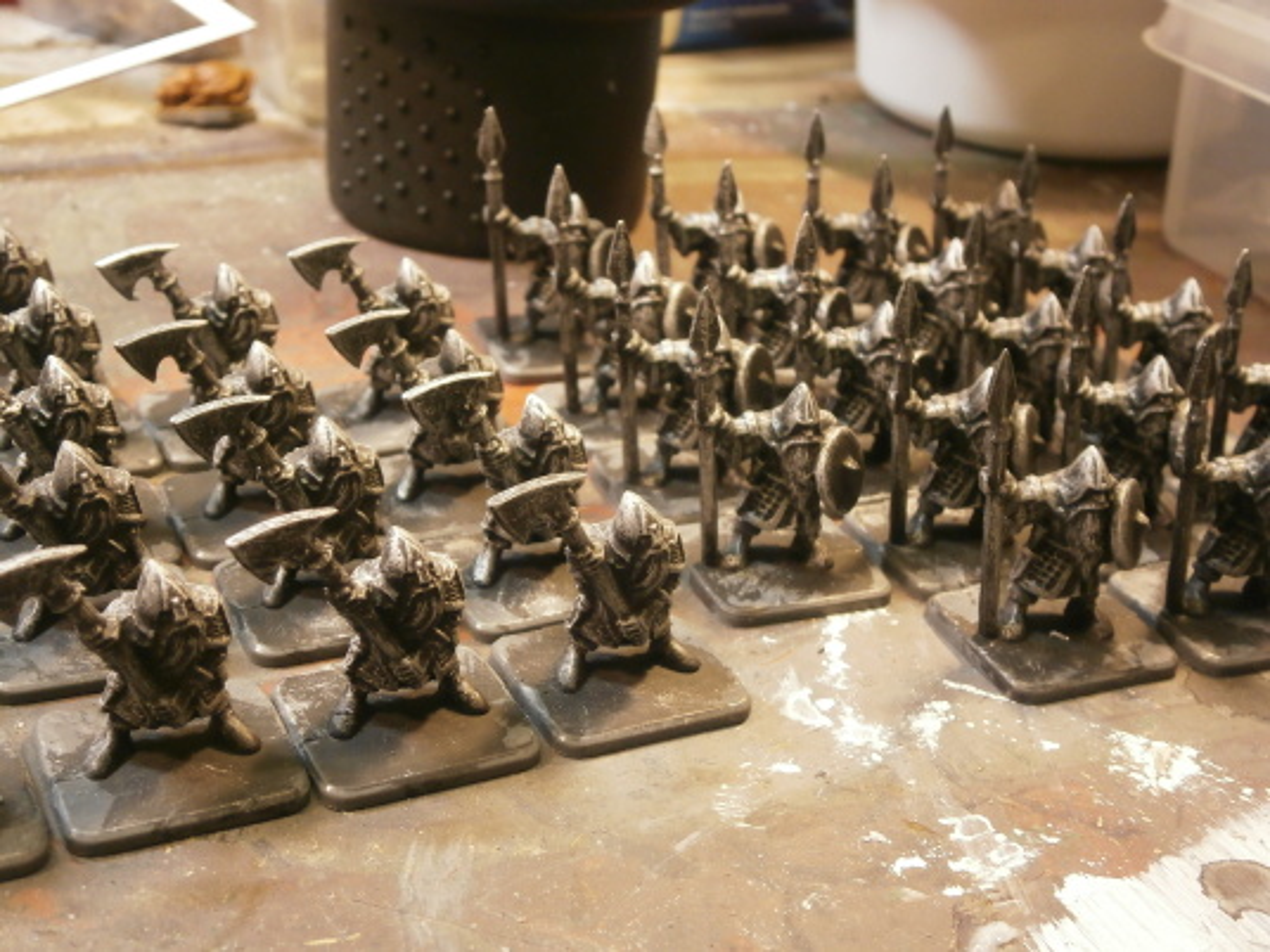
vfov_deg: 30.9
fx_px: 1724
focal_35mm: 47
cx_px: 635
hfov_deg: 40.4
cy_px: 476
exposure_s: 1/8
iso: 200
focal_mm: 8.3
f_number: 3.4
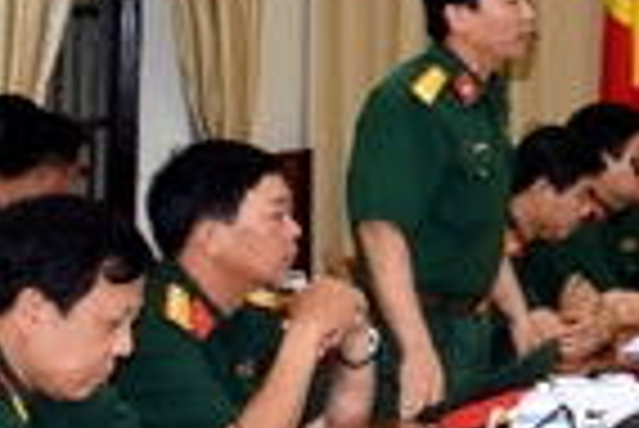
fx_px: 2825
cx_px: 1120
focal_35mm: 159
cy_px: -72
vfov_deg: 8.6
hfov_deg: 12.0
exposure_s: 1/60
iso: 800
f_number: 6.3
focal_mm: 30
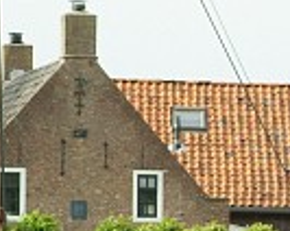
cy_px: 258
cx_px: 368
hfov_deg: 4.1
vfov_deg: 3.3
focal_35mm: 468
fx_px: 4011
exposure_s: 1/180
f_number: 9.5
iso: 400
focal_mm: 98
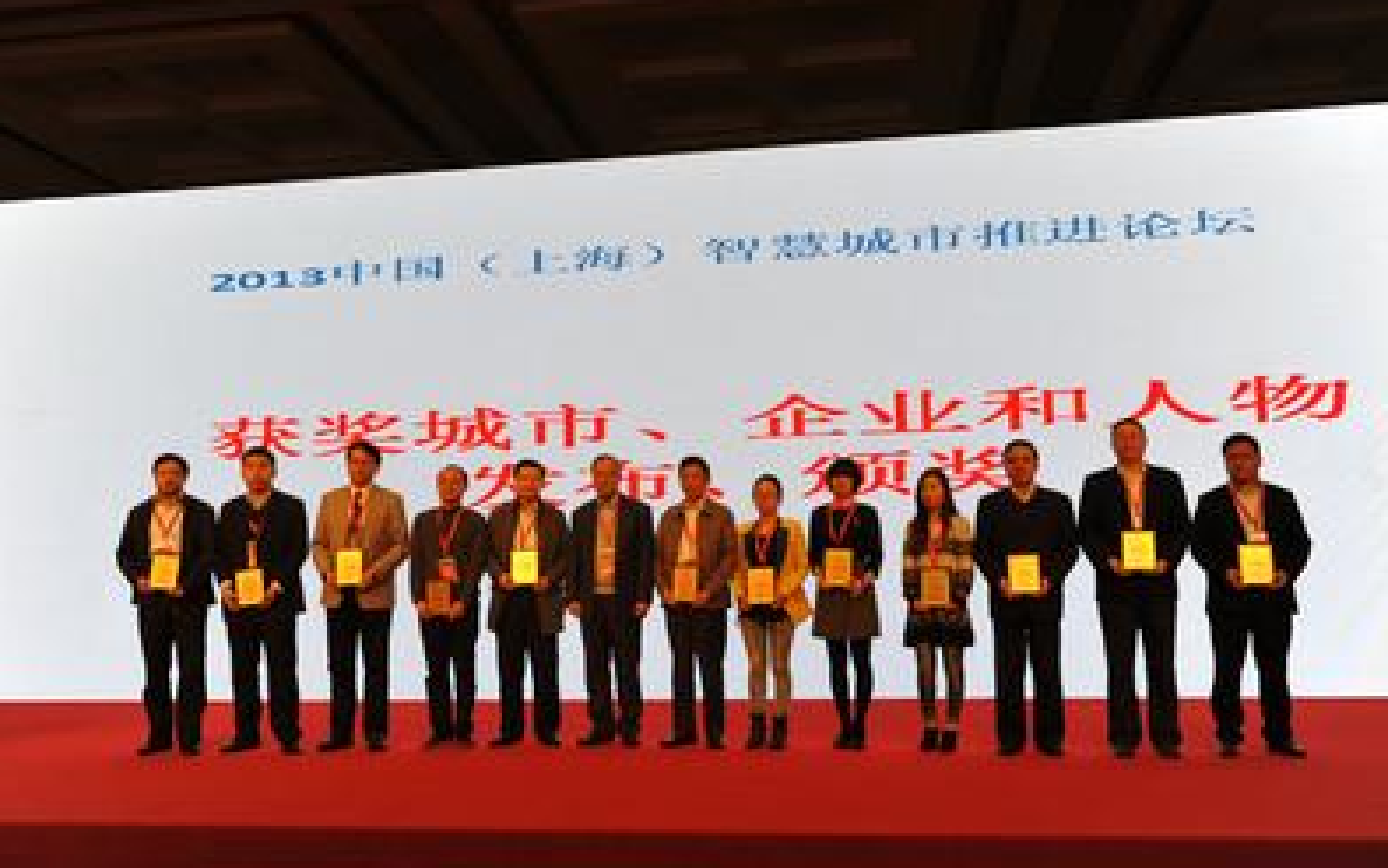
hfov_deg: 58.1
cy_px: 450
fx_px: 1248
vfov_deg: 38.3
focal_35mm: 33
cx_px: 692
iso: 320
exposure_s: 1/100
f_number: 5
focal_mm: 32
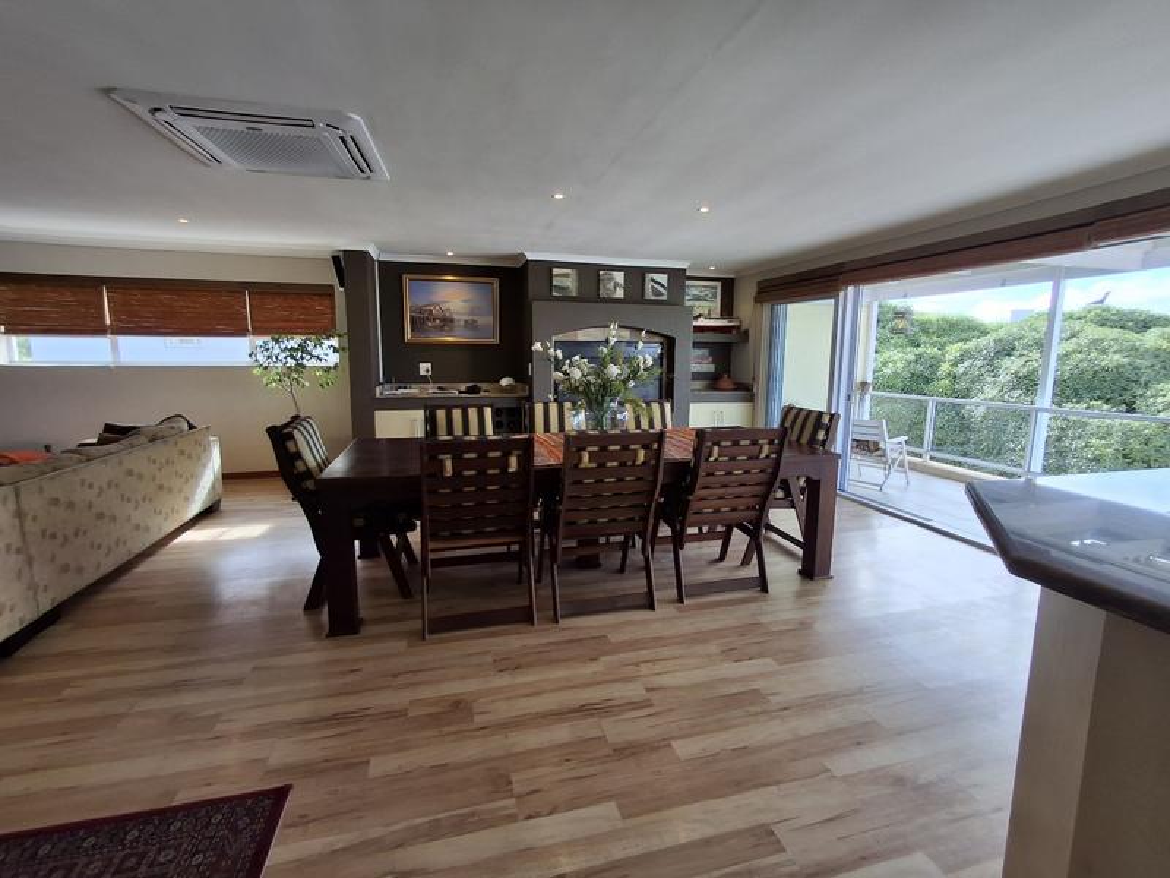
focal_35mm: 16
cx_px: 585
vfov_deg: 78.1
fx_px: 541
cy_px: 439
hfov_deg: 94.5
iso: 40
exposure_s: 1/137
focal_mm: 1.64
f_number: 2.2
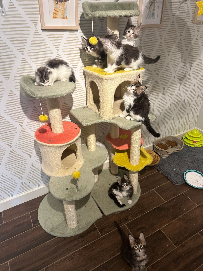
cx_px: 102
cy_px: 136
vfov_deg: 71.6
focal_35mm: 24
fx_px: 188
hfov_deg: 56.8
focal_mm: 6.86
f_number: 1.78
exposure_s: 1/60
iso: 250
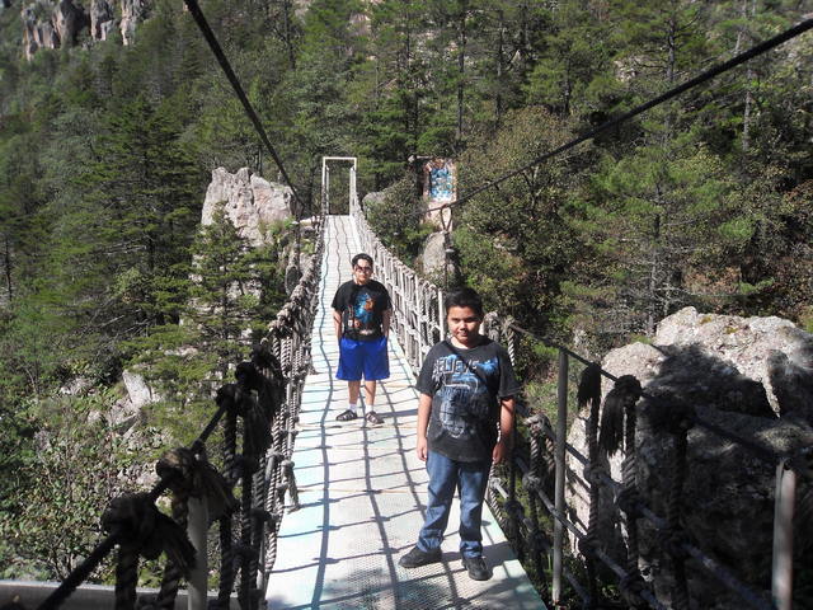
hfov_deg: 52.6
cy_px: 305
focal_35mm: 35
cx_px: 406
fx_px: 822
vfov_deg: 40.7
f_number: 8.2
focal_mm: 6.3
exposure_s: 1/180
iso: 80
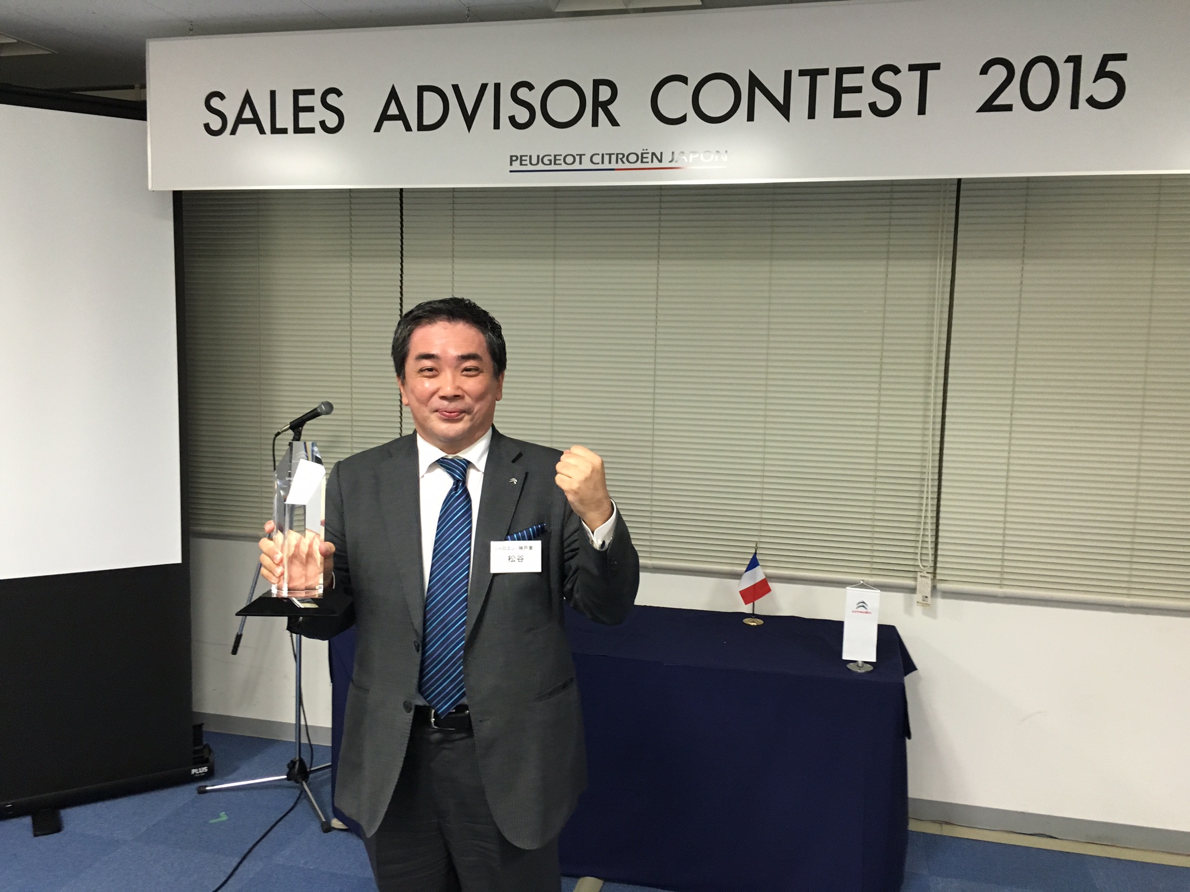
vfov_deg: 48.2
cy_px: 446
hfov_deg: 61.7
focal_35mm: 29
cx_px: 595
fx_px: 997
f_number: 2.2
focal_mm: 4.15
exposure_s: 1/30
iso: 100
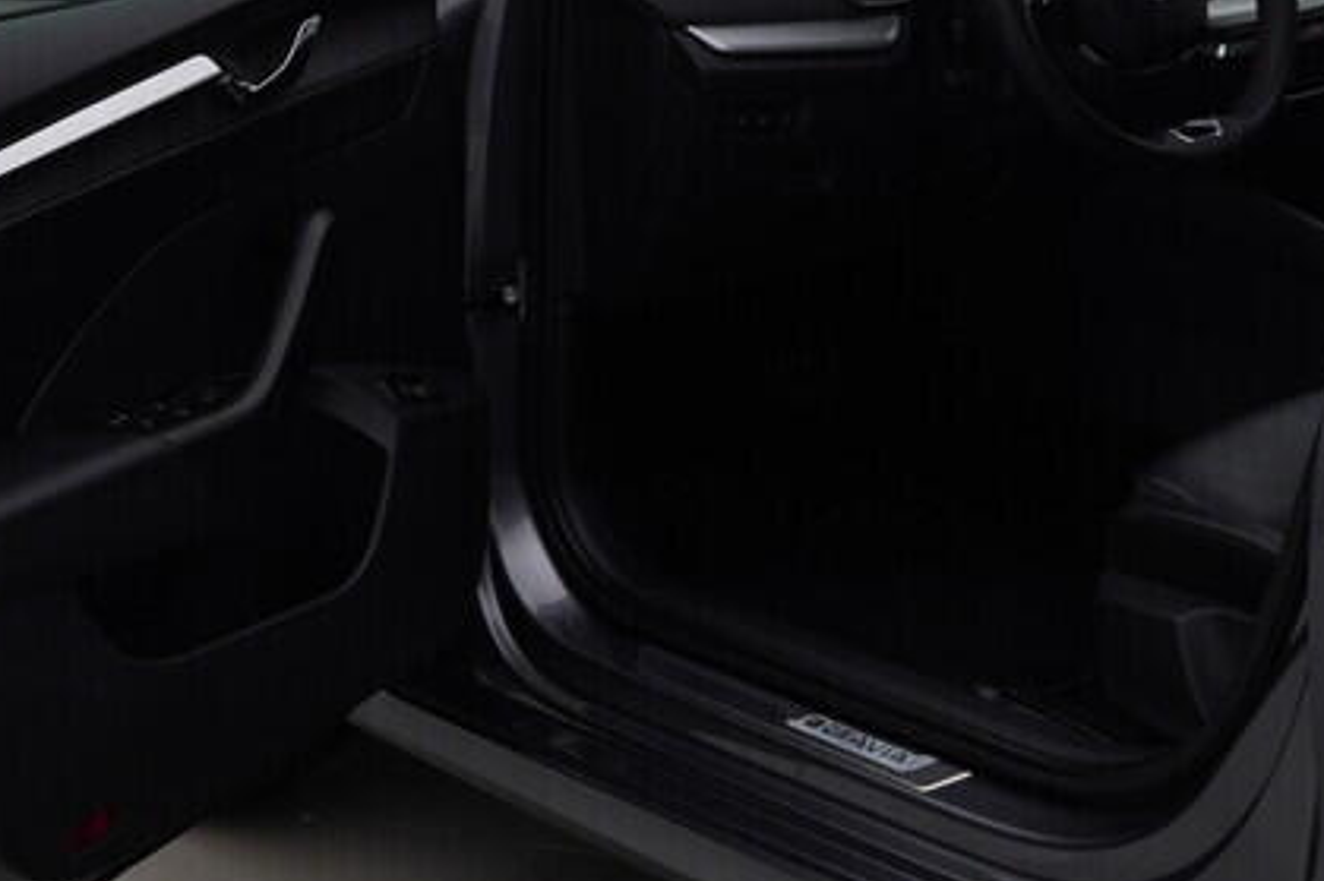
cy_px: 289
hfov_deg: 23.1
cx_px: 562
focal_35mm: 88
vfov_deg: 15.5
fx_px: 3235
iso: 125
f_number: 5
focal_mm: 24
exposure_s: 1/125
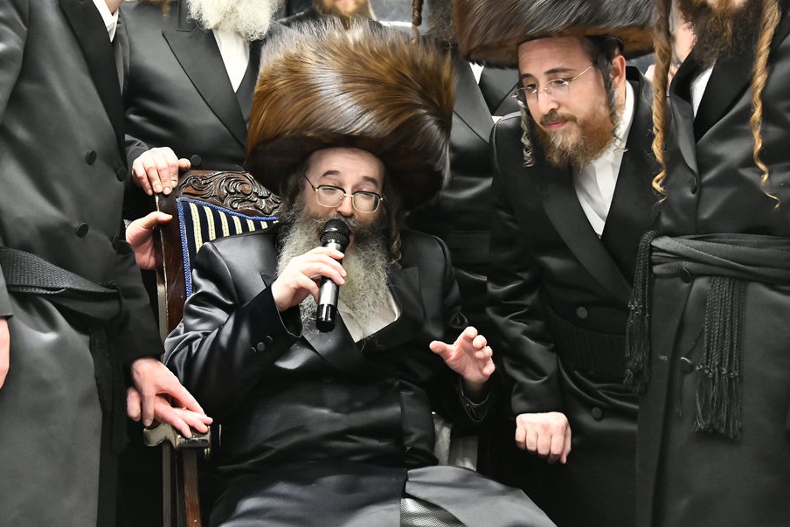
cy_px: 160
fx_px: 2107
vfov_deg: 14.2
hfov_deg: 21.2
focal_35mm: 96
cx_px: 350
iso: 3200
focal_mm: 62
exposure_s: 1/80
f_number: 5.6
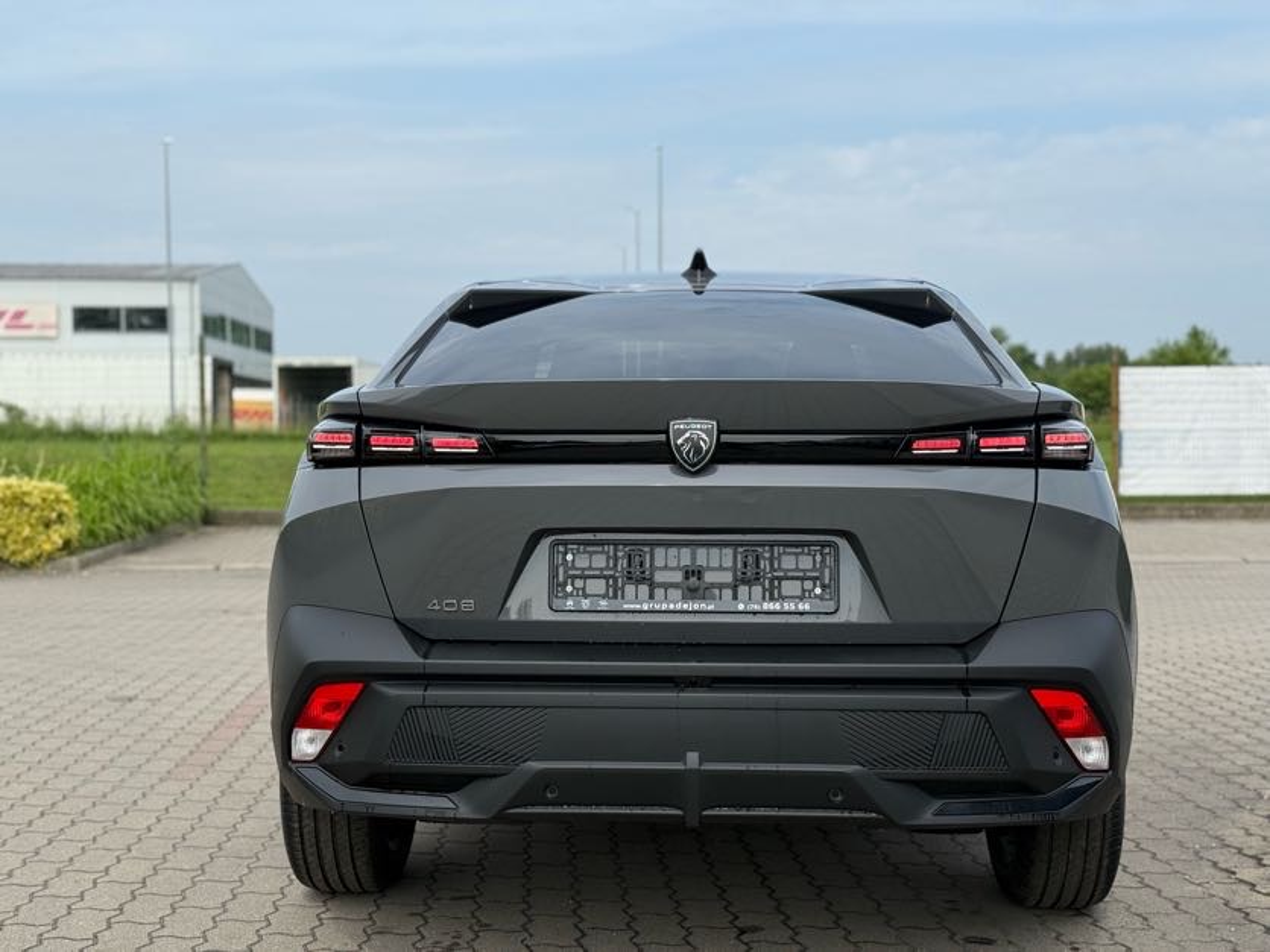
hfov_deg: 39.7
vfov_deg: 30.3
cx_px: 635
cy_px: 476
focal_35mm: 48
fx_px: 1761
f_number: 1.78
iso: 64
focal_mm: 6.76
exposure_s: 1/3704
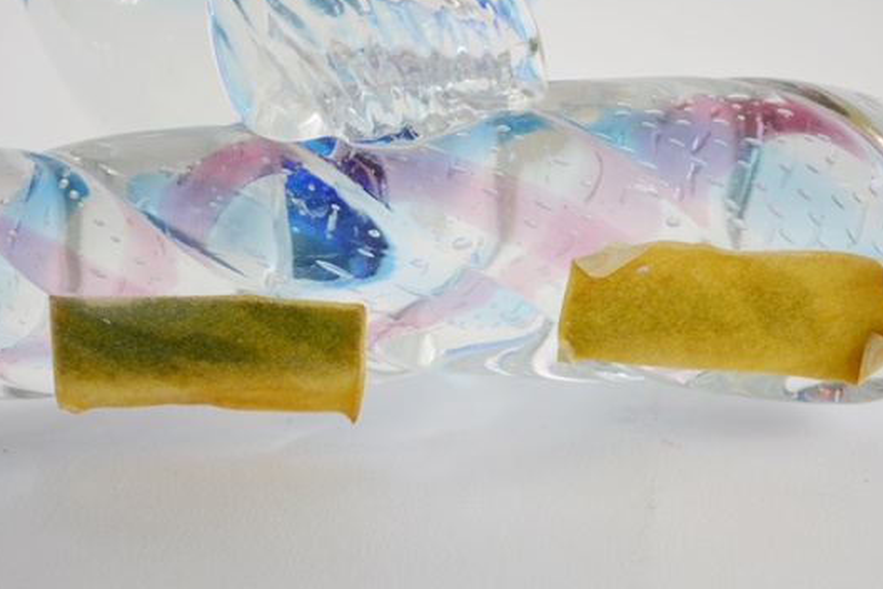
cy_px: 309
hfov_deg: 21.8
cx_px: 464
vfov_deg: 14.6
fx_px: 2295
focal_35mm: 94
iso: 360
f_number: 5.6
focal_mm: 55
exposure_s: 1/125
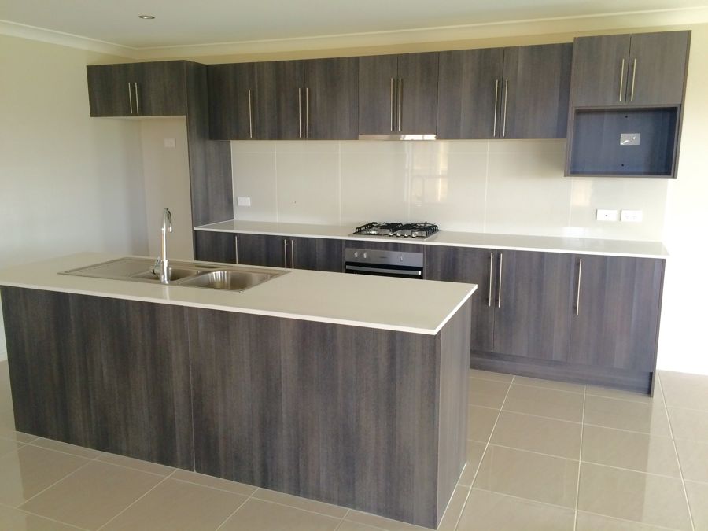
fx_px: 593
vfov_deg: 48.2
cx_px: 354
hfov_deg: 61.7
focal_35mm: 29
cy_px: 266
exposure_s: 1/33
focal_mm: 4.15
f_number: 2.2
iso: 50
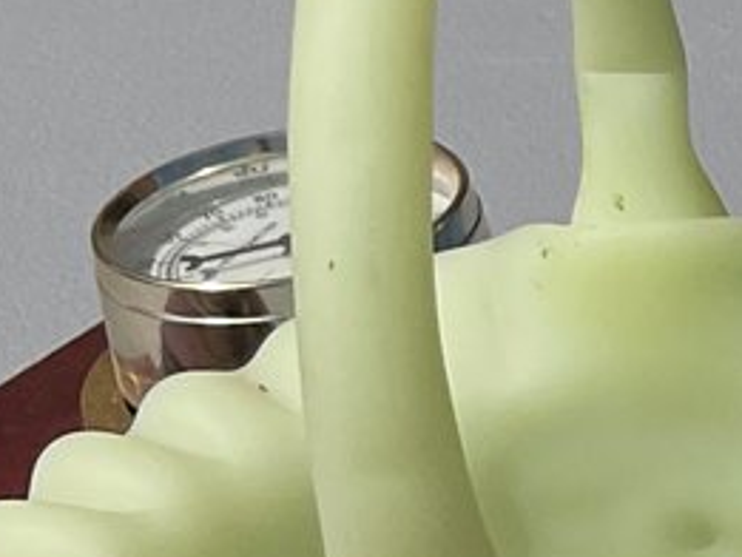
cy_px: 712
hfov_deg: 10.4
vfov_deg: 8.7
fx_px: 3603
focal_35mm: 168
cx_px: 1701
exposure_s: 1/4785
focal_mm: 3
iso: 20
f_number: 1.8
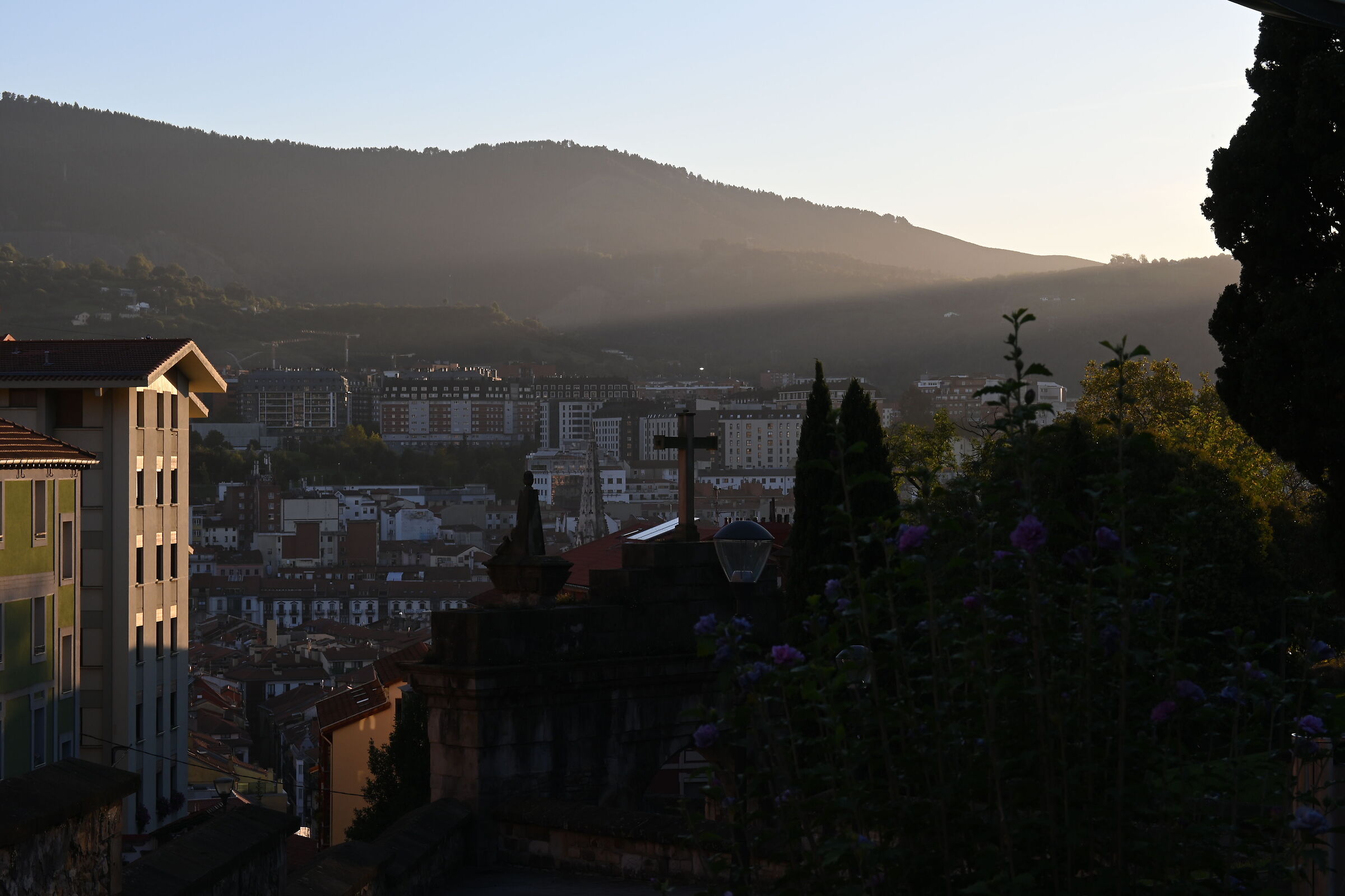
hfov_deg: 27.0
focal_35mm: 75
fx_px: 2802
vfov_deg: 18.2
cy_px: 448
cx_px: 672
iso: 100
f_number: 10
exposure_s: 1/100
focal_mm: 50
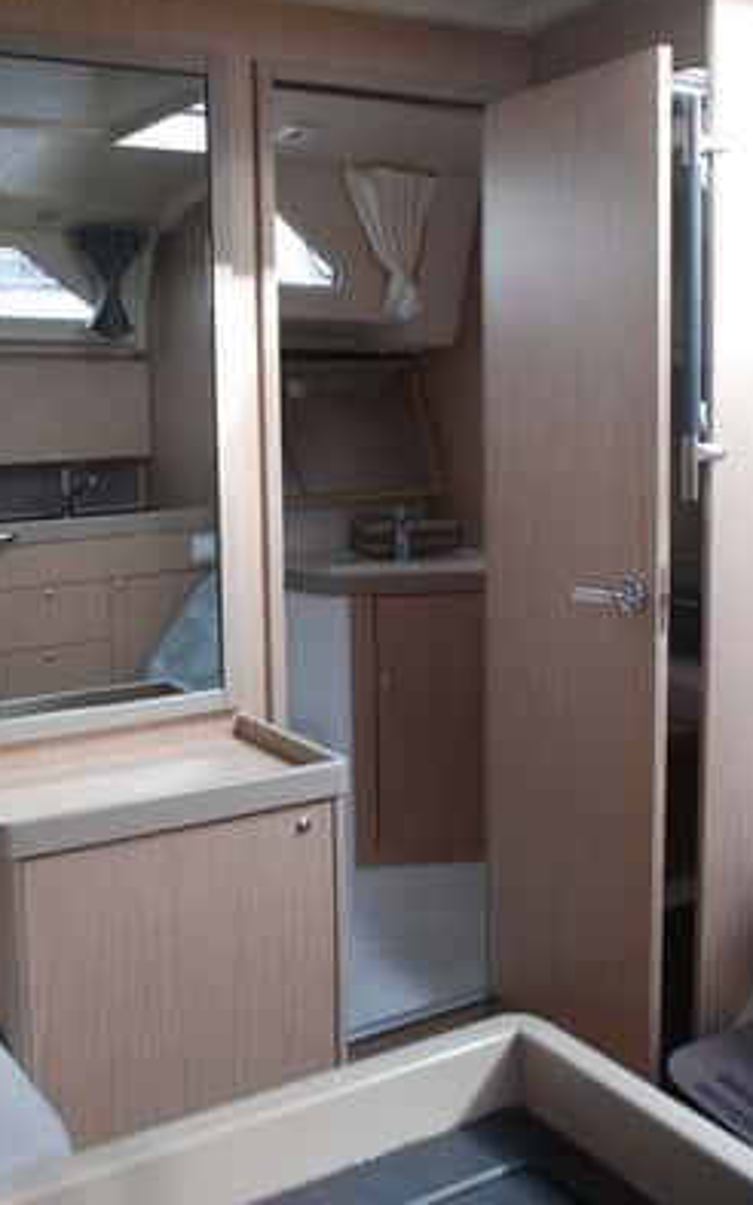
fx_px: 1347
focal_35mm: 41
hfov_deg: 31.1
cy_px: 520
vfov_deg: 48.1
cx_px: 283
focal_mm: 22
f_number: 4
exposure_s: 1/60
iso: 250
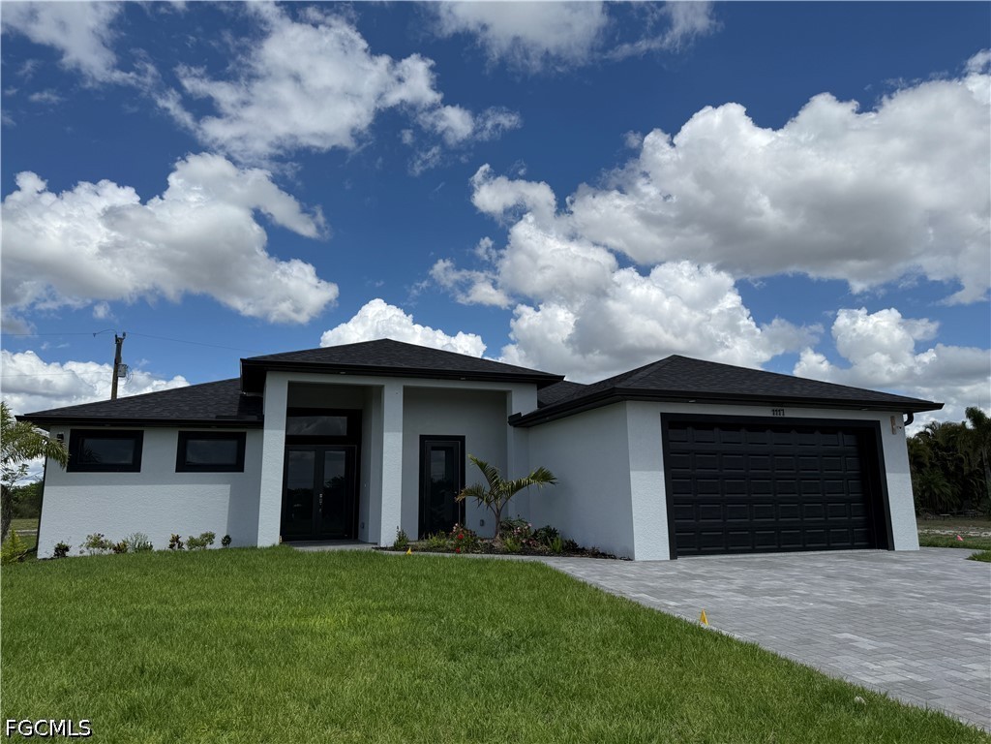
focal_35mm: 24
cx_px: 496
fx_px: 687
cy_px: 372
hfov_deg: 71.6
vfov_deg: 56.8
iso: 80
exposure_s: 1/11905
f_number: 1.78
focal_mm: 6.76
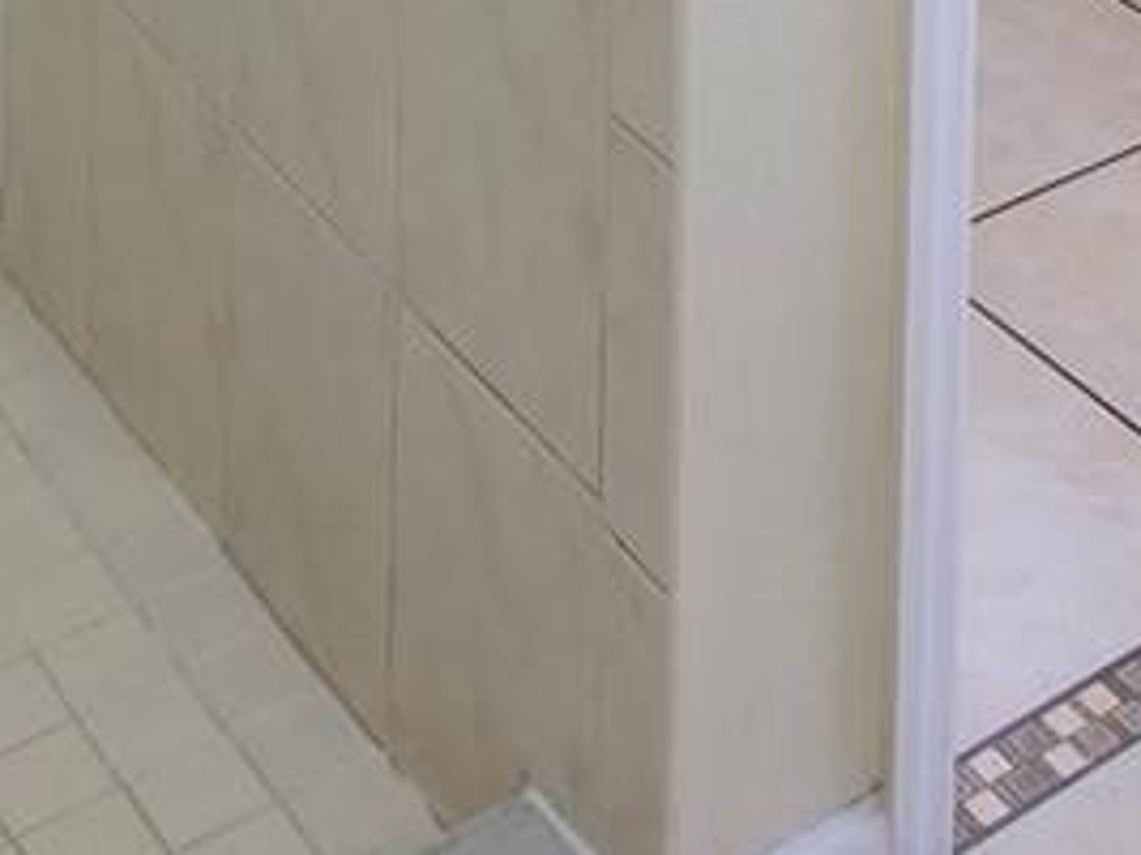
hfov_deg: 24.9
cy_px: -1146
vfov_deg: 13.9
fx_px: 2570
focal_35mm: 78
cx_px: 782
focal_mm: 2.2
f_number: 1.9
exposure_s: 1/120
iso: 40
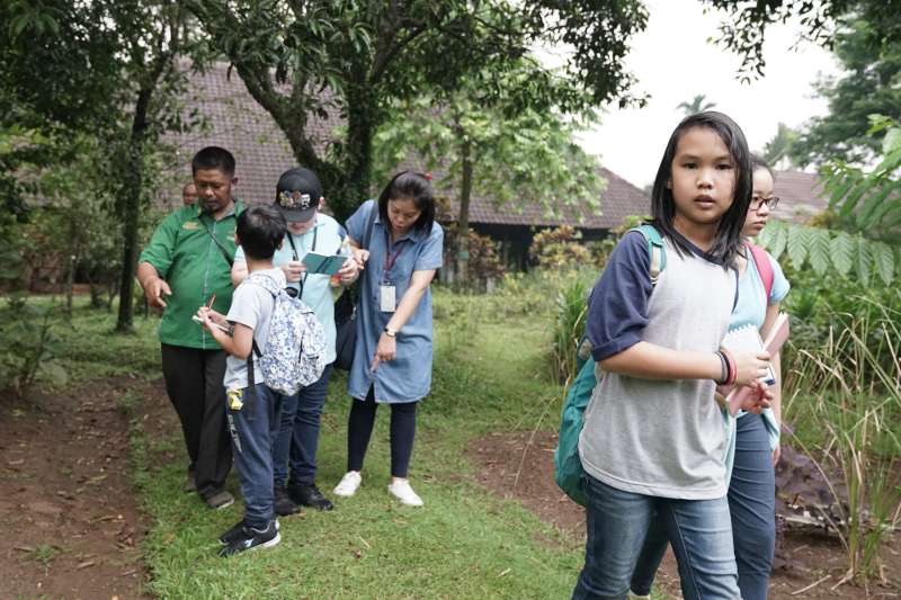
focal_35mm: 32
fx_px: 801
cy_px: 300
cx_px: 450
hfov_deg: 58.7
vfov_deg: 41.1
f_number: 4.5
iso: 3200
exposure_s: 1/200
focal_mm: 32
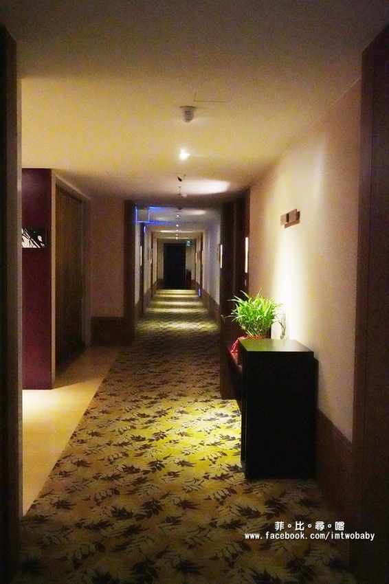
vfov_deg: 51.9
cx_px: 194
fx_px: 600
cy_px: 292
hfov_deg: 35.9
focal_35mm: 37
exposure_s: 1/250
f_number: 8
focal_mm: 37
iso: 51200
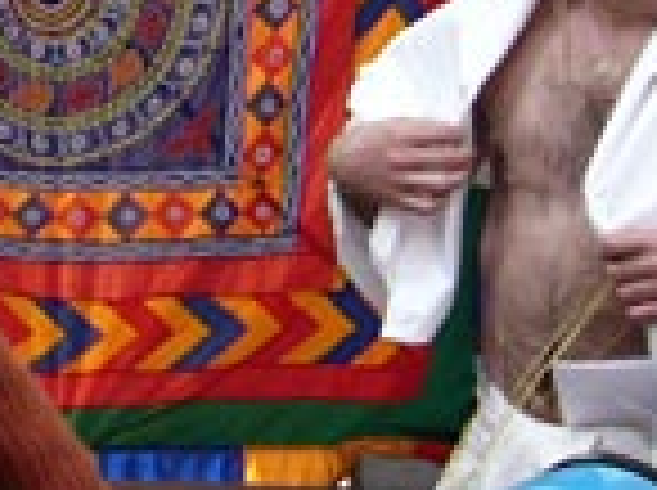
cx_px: -130
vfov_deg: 12.2
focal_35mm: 120
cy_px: 29
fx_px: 2274
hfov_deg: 15.8
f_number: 2.8
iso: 100
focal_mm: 5.8
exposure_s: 1/320
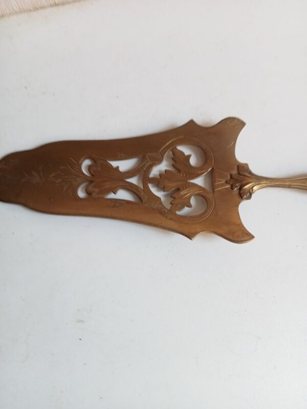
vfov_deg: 63.4
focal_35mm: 28
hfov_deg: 49.7
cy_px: 204
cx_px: 154
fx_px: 331
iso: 175
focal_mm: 3.46
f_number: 2.2
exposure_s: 1/33.3
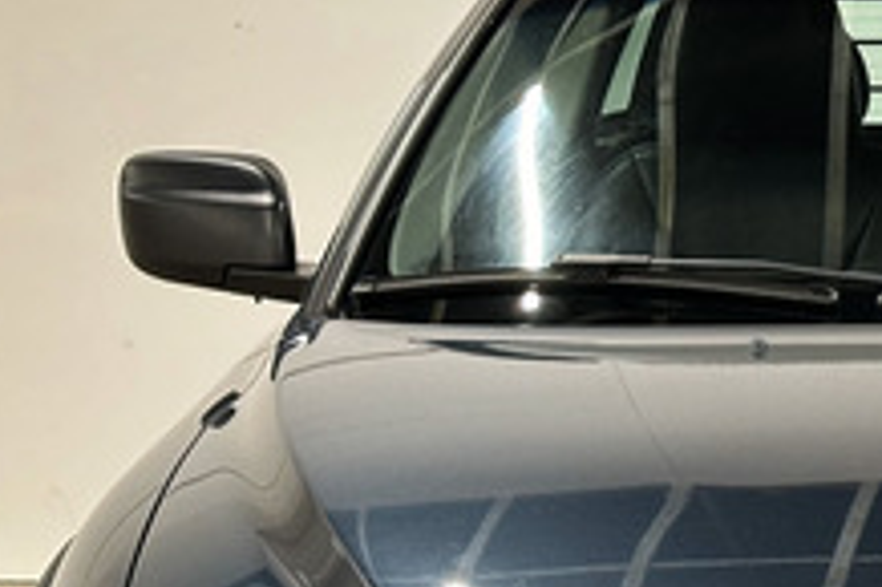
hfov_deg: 13.4
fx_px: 3648
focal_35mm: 149
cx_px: 1060
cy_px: 692
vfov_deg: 9.1
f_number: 1.8
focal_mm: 6.86
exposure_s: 1/35
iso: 200
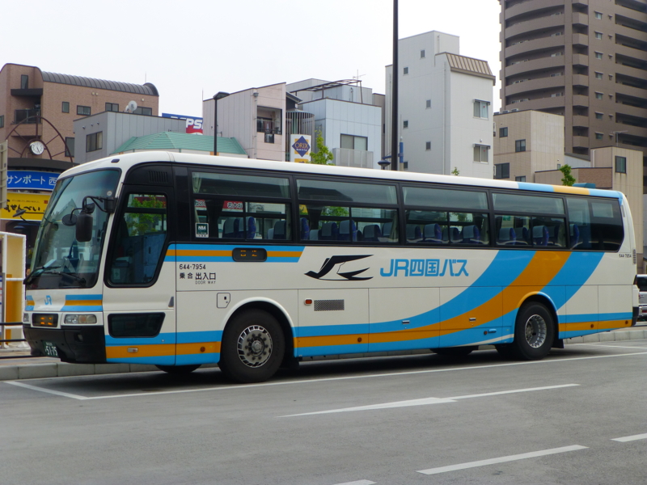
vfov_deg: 28.6
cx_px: 324
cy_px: 242
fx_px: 953
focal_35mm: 51
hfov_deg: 37.5
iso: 100
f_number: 4.4
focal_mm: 9
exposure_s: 1/200
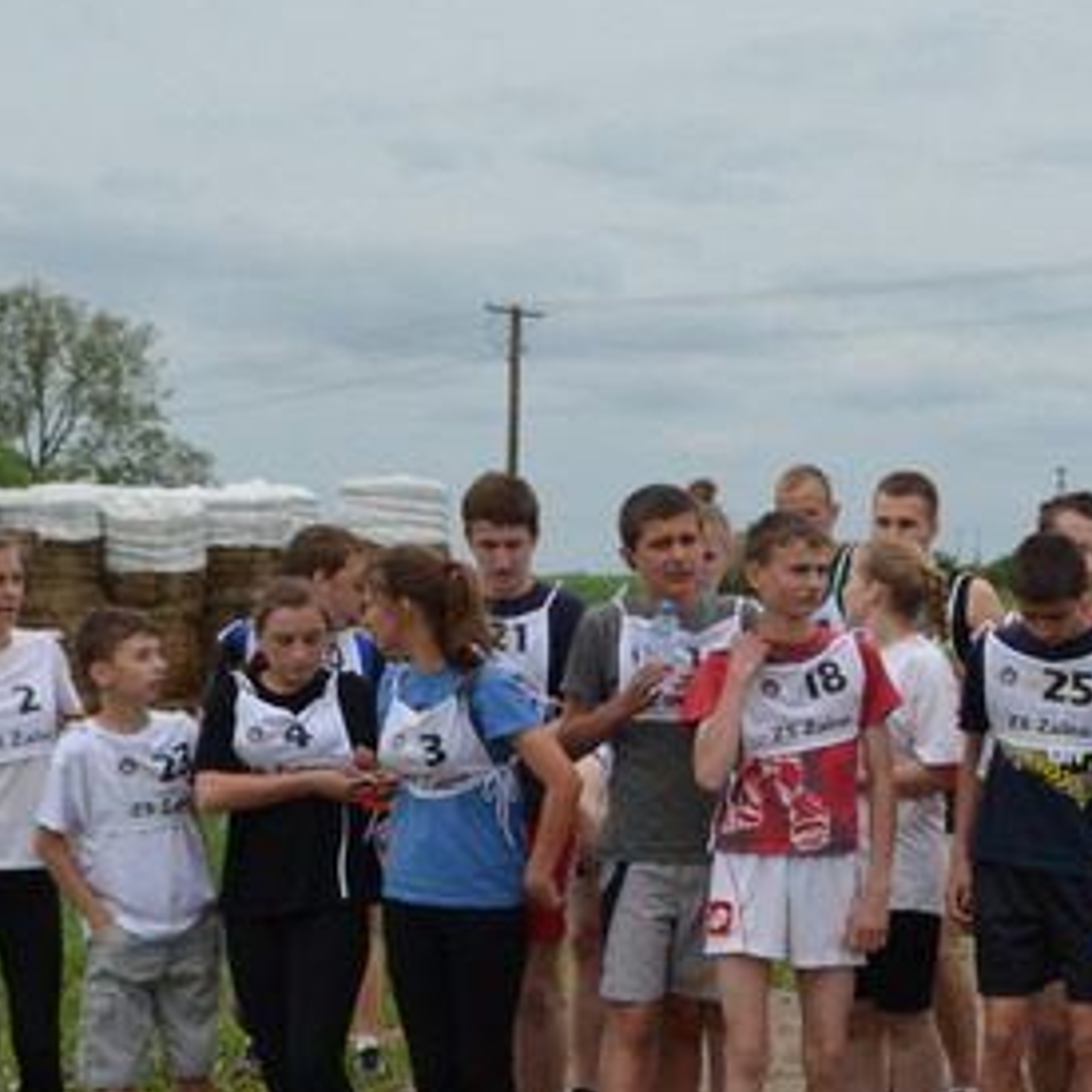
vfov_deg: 15.1
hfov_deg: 15.0
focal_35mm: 115
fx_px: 4108
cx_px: 993
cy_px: 655
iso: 800
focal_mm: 35
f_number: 11
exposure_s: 1/500
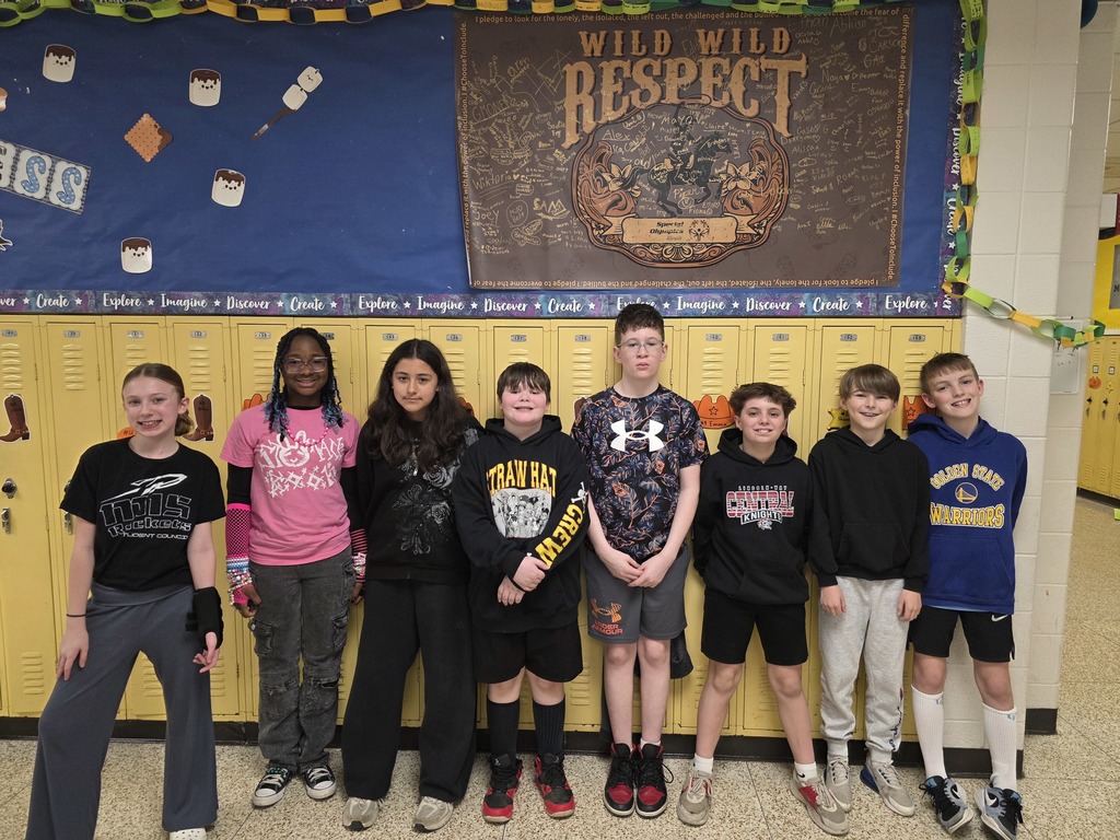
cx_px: 560
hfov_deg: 73.9
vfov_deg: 58.9
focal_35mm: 23
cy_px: 420
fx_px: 744
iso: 200
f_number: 1.7
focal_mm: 6.3
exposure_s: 1/120
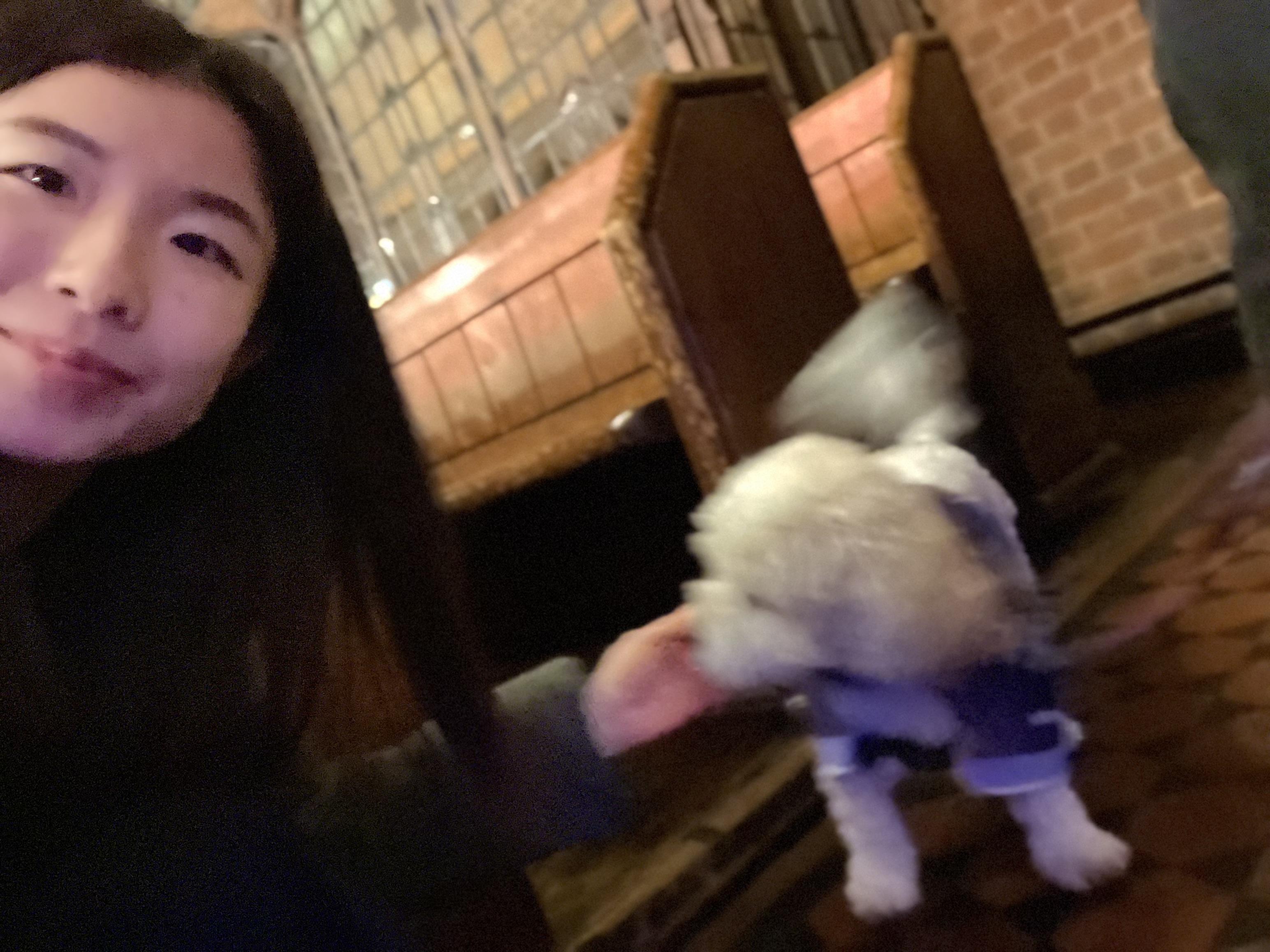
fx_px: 1101
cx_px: 635
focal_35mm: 30
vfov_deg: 46.8
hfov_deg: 60.0
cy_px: 476
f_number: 2.2
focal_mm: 2.71
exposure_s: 1/14
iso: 2000
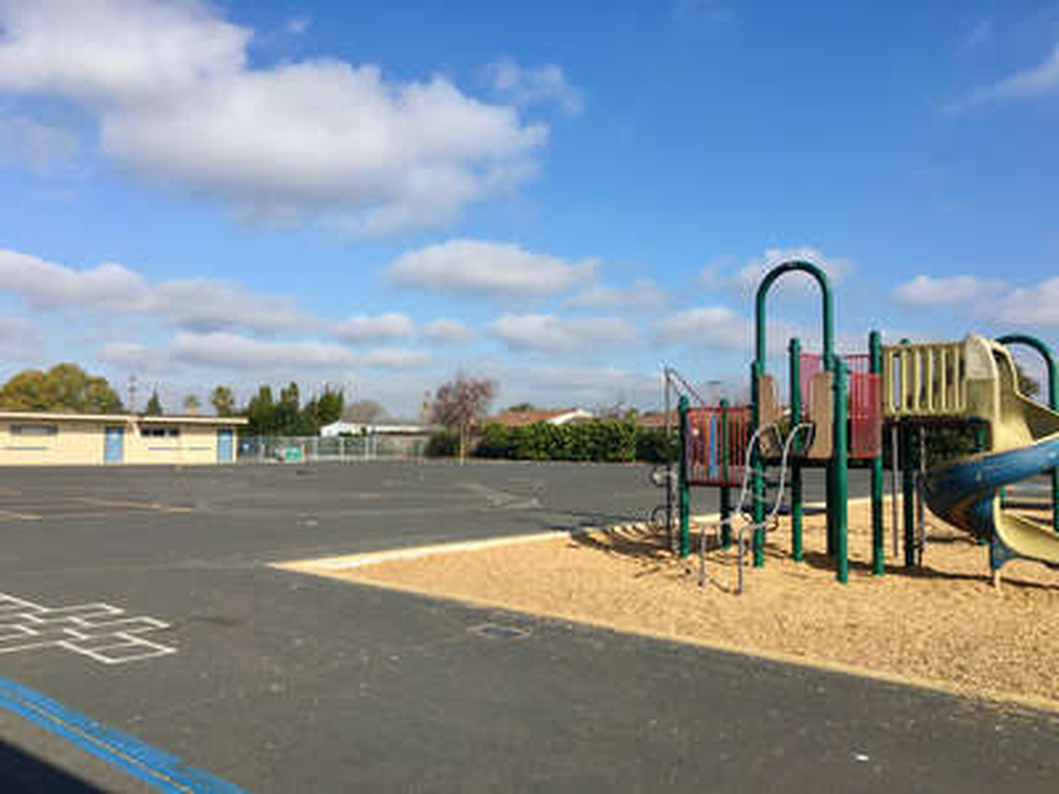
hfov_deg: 61.7
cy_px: 397
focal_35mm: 29
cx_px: 530
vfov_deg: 48.2
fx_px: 887
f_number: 2.2
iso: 25
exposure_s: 1/1789
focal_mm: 4.15
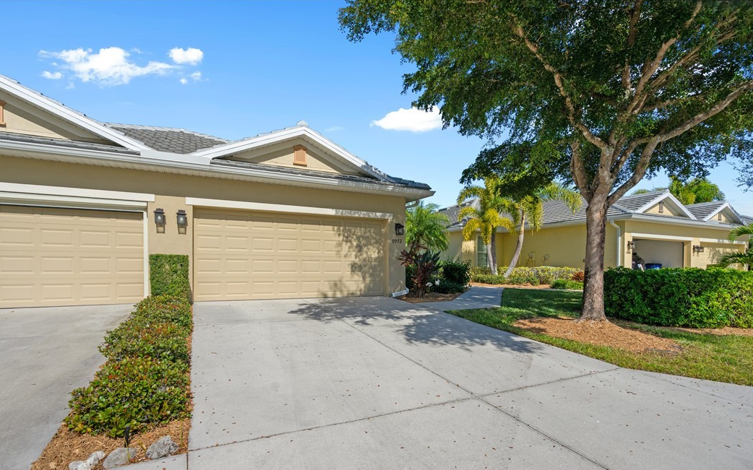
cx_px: 379
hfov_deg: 94.4
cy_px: 260
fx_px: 349
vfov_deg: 67.8
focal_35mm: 17
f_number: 8
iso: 400
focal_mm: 16
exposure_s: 1/2000
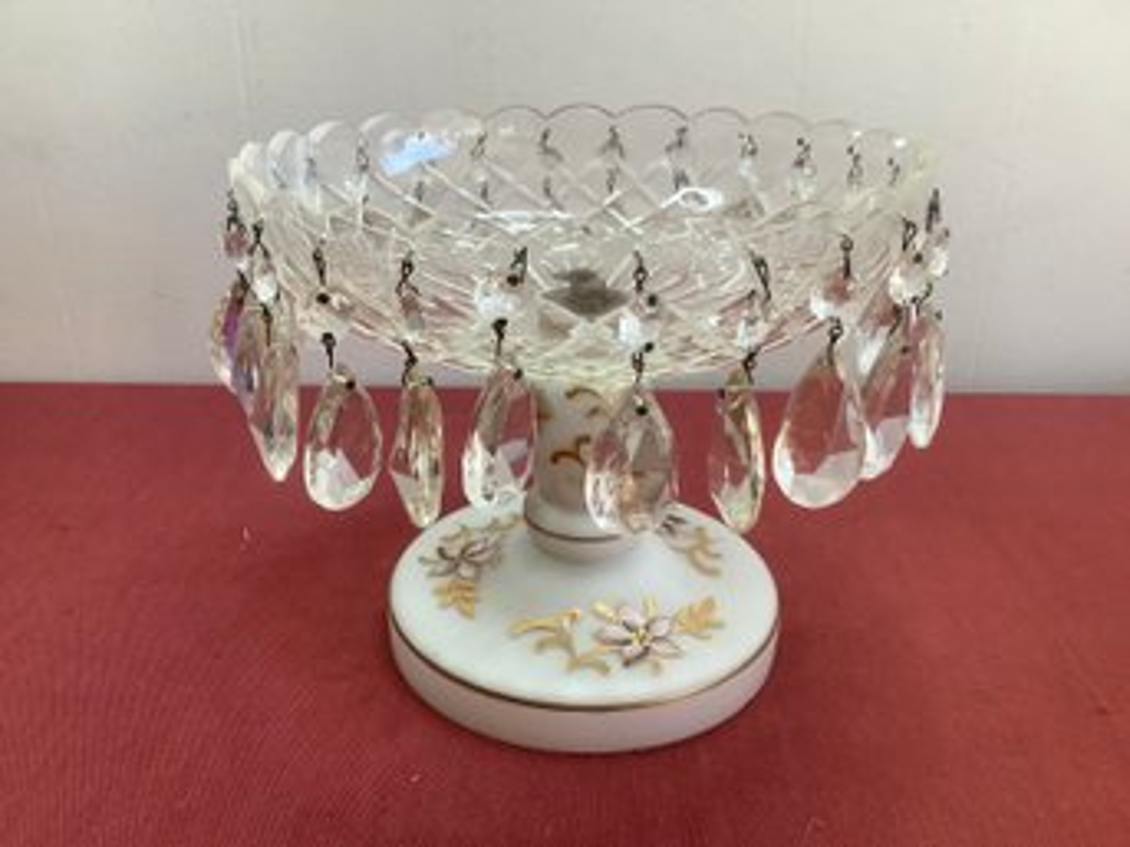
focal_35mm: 31
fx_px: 1012
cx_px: 565
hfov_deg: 58.4
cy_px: 424
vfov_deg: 45.4
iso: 50
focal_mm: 3.3
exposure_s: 1/60
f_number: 2.4
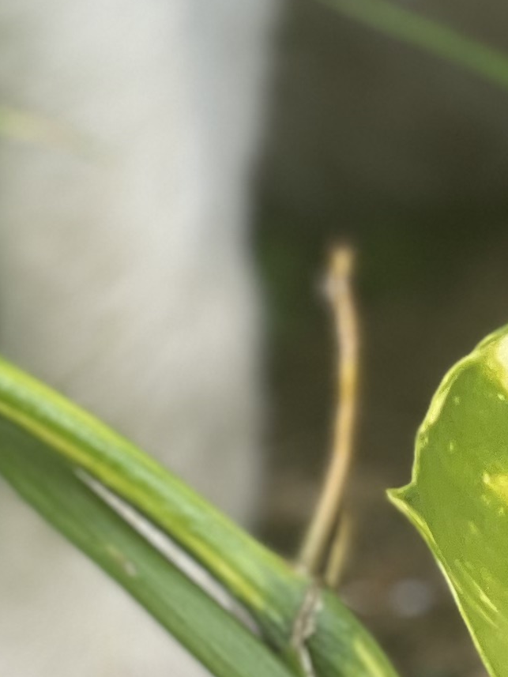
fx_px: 5888
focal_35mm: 301
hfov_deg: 4.9
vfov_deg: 6.4
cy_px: -629
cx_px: 533
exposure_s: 1/415
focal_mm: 7.5
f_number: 2.2
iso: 32
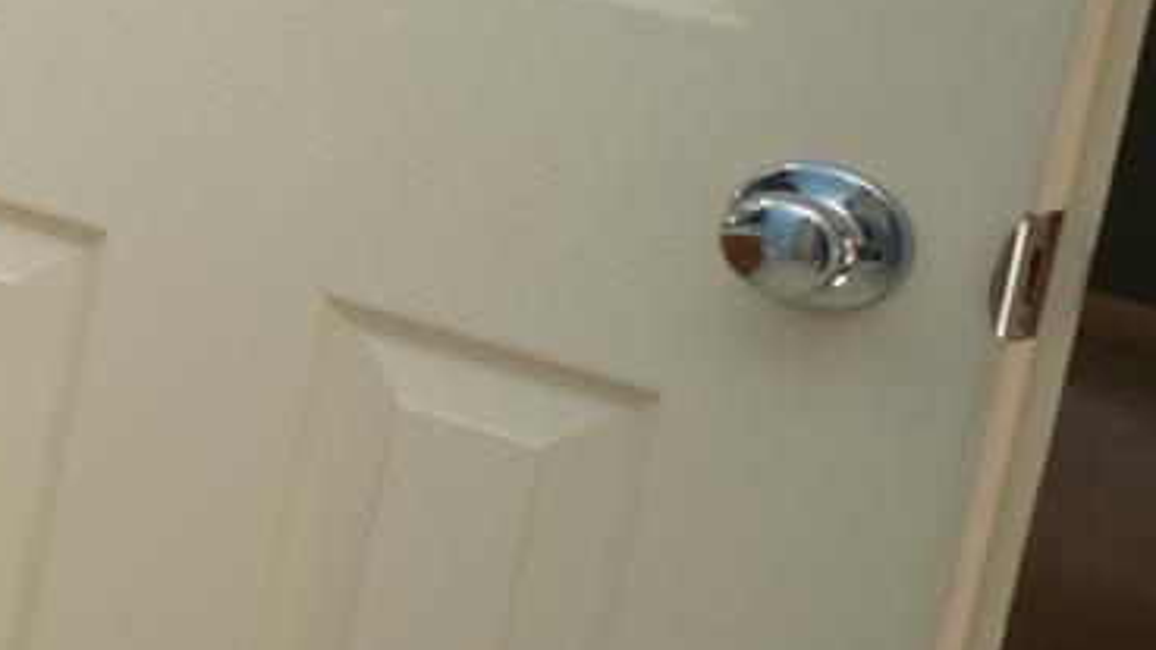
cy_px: -334
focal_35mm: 101
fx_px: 3088
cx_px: -2004
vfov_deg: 11.5
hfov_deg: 12.7
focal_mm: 17.3
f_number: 3.2
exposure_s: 1/80
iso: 100
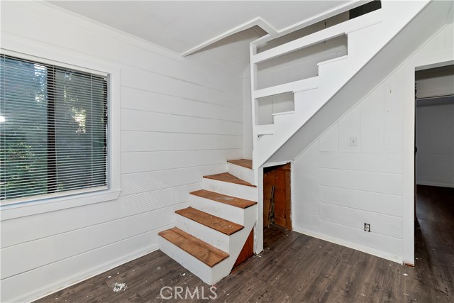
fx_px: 189
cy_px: 152
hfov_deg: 100.4
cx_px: 227
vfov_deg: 77.4
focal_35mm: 15
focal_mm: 10
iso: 400
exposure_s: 1/30
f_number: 8
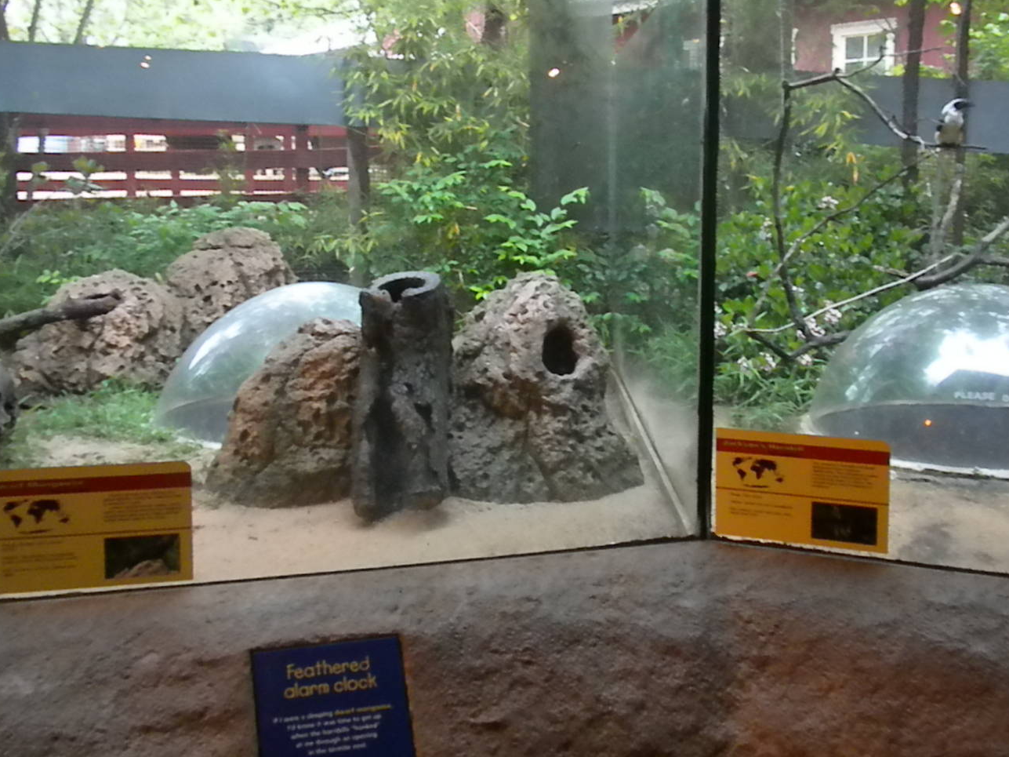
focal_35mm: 46
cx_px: 543
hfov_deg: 41.2
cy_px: 311
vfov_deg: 31.4
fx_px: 1341
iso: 786
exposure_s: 1/67.5
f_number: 3.5
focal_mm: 6.6
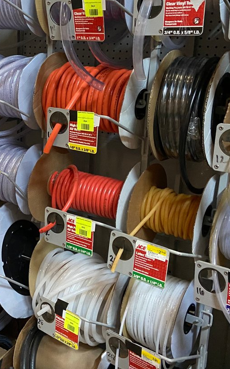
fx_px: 512
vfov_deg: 39.5
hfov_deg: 24.5
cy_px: 159
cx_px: 17
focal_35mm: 51
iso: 640
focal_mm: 4.25
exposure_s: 1/30
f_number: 1.8
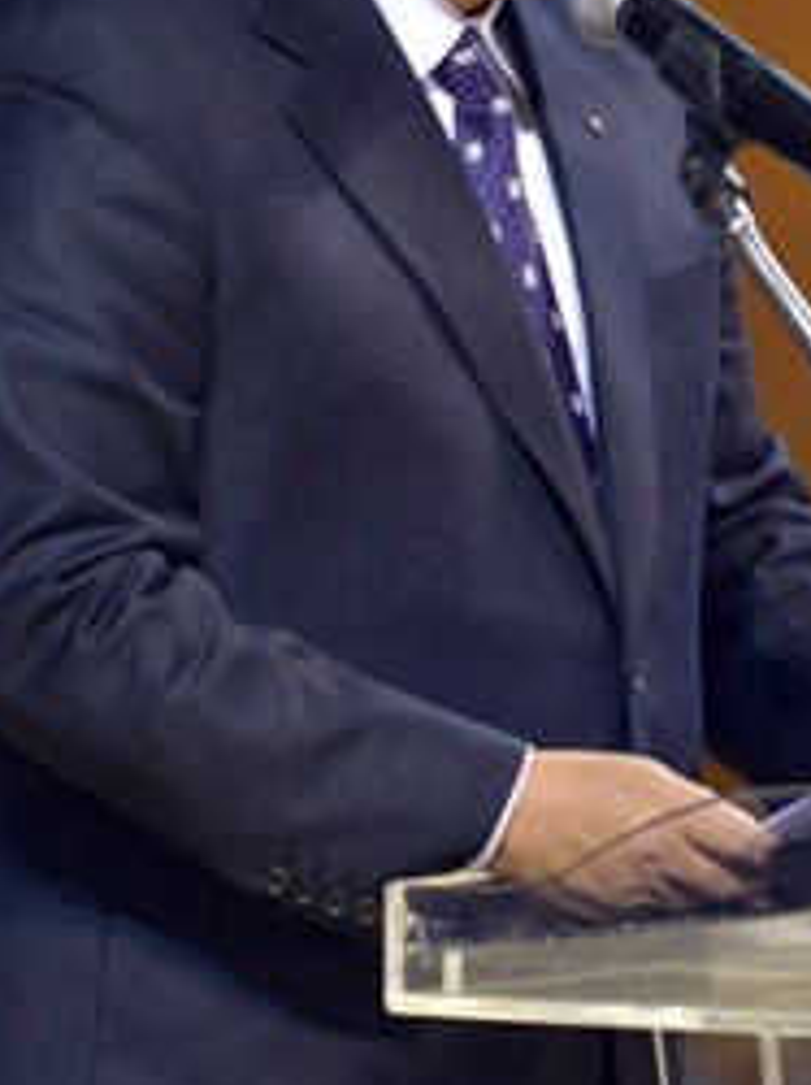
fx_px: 15427
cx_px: 501
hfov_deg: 3.0
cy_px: 486
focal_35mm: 493
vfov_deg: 4.0
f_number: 2.8
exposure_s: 1/250
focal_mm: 200
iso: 2500
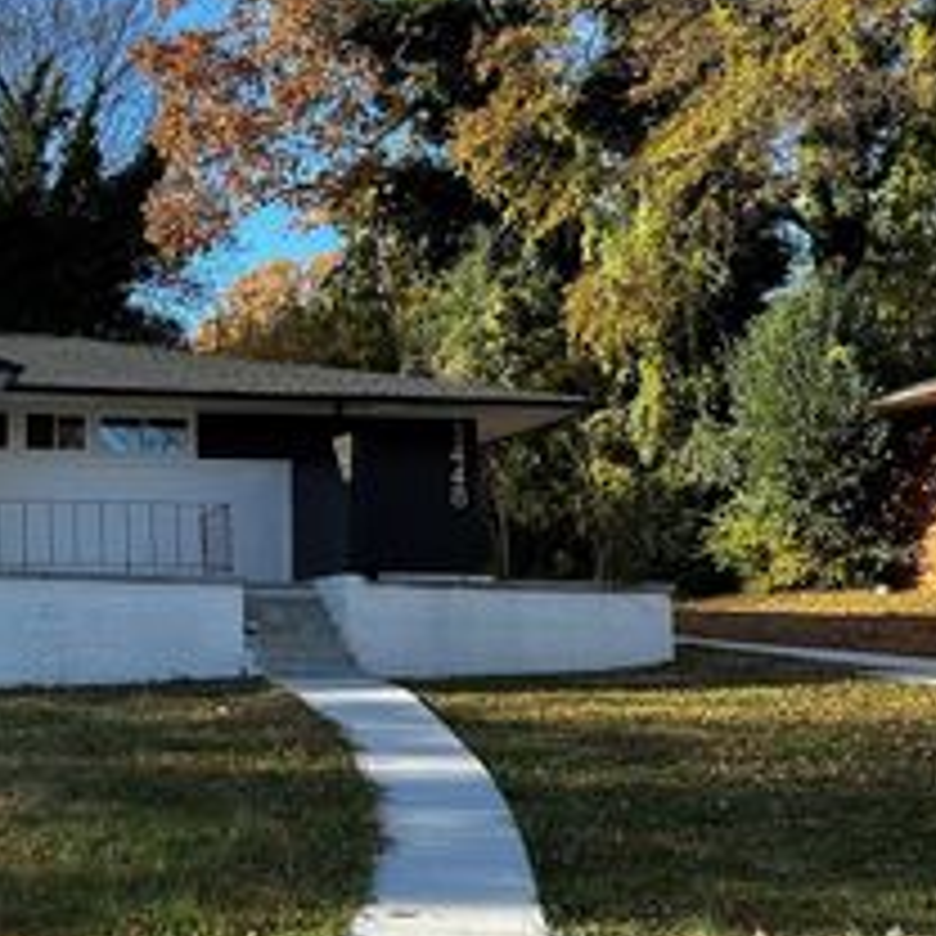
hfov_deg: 29.7
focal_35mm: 51
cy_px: 484
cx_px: -117
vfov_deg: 33.4
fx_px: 1560
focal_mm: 6.86
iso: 80
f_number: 1.78
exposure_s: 1/1289
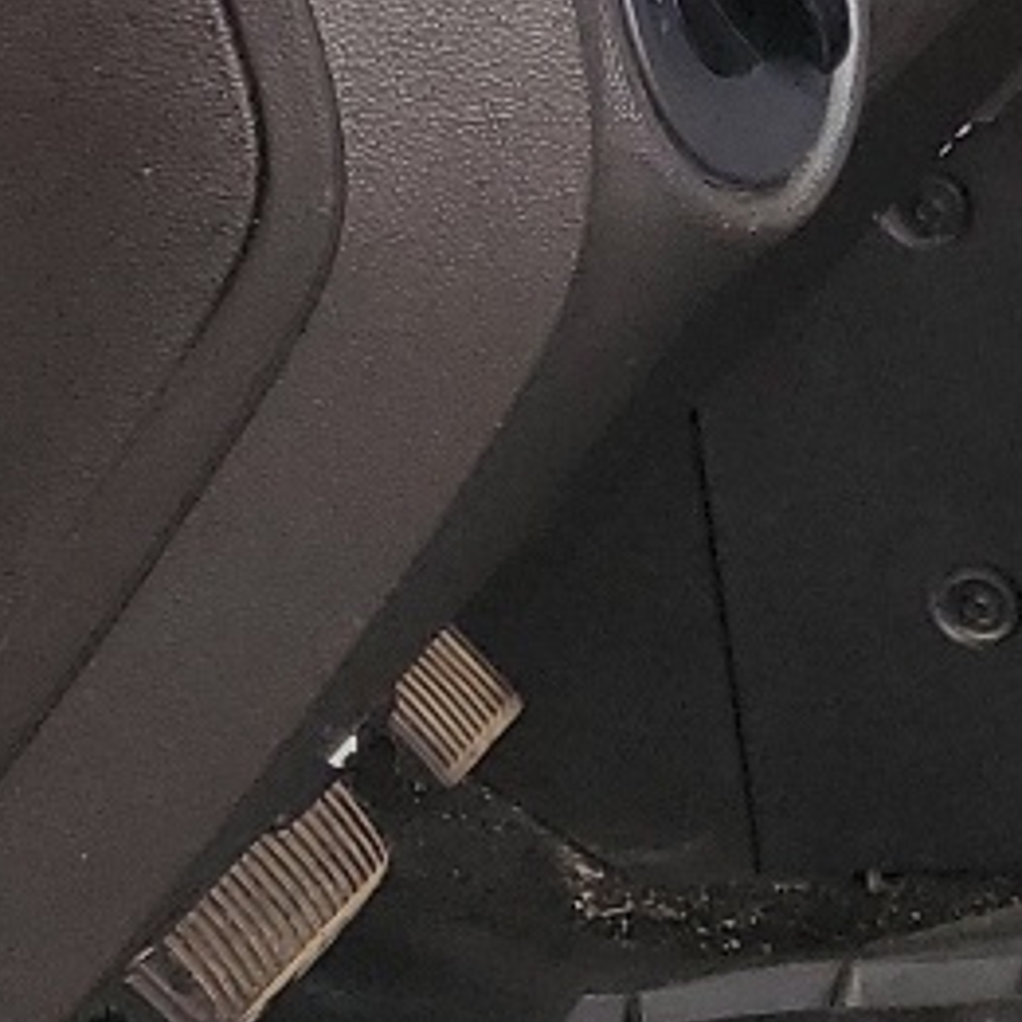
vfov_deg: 11.9
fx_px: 4710
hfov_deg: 10.1
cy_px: -431
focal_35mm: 141
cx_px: 2784
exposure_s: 1/154
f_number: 1.5
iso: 50
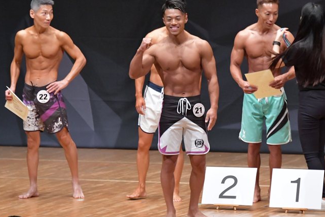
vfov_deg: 4.0
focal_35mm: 346
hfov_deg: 6.0
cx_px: 192
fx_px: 3123
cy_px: 114
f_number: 5.6
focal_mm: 190
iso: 8000
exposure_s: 1/400
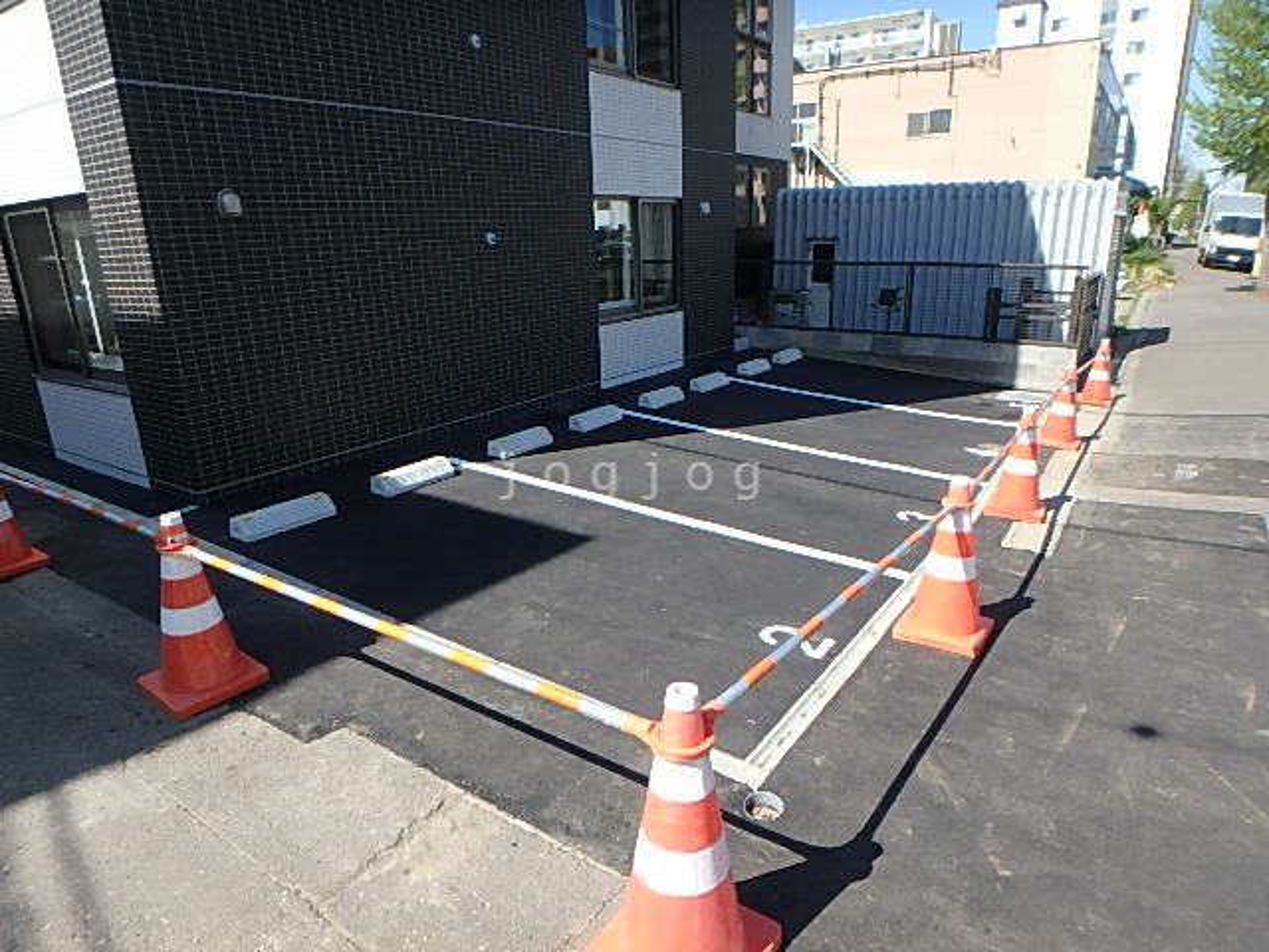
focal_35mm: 21
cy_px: 476
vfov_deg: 63.4
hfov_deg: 79.0
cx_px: 634
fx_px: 770
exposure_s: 1/640
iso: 125
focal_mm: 3.7
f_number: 3.5
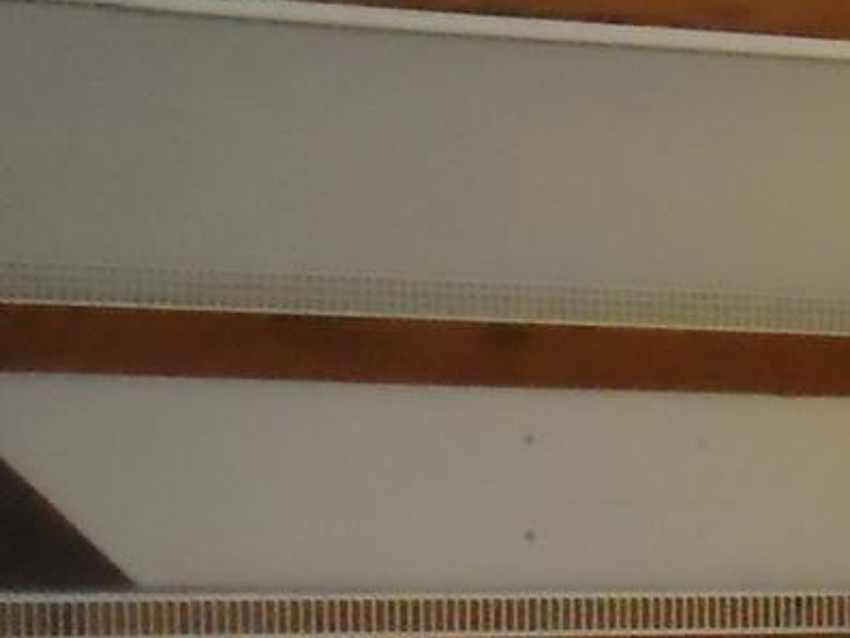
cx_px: 1507
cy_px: 709
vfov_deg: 10.9
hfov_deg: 13.3
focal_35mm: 134
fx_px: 3291
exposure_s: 1/30
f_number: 3.2
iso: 640
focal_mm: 4.6
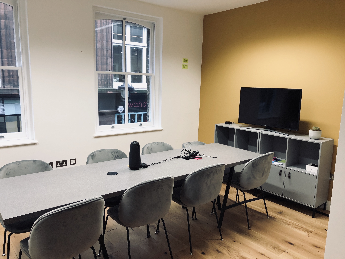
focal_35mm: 28
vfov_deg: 49.7
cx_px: 172
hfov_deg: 63.4
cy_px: 130
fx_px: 279
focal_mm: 4
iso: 32
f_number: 1.8
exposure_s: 1/24
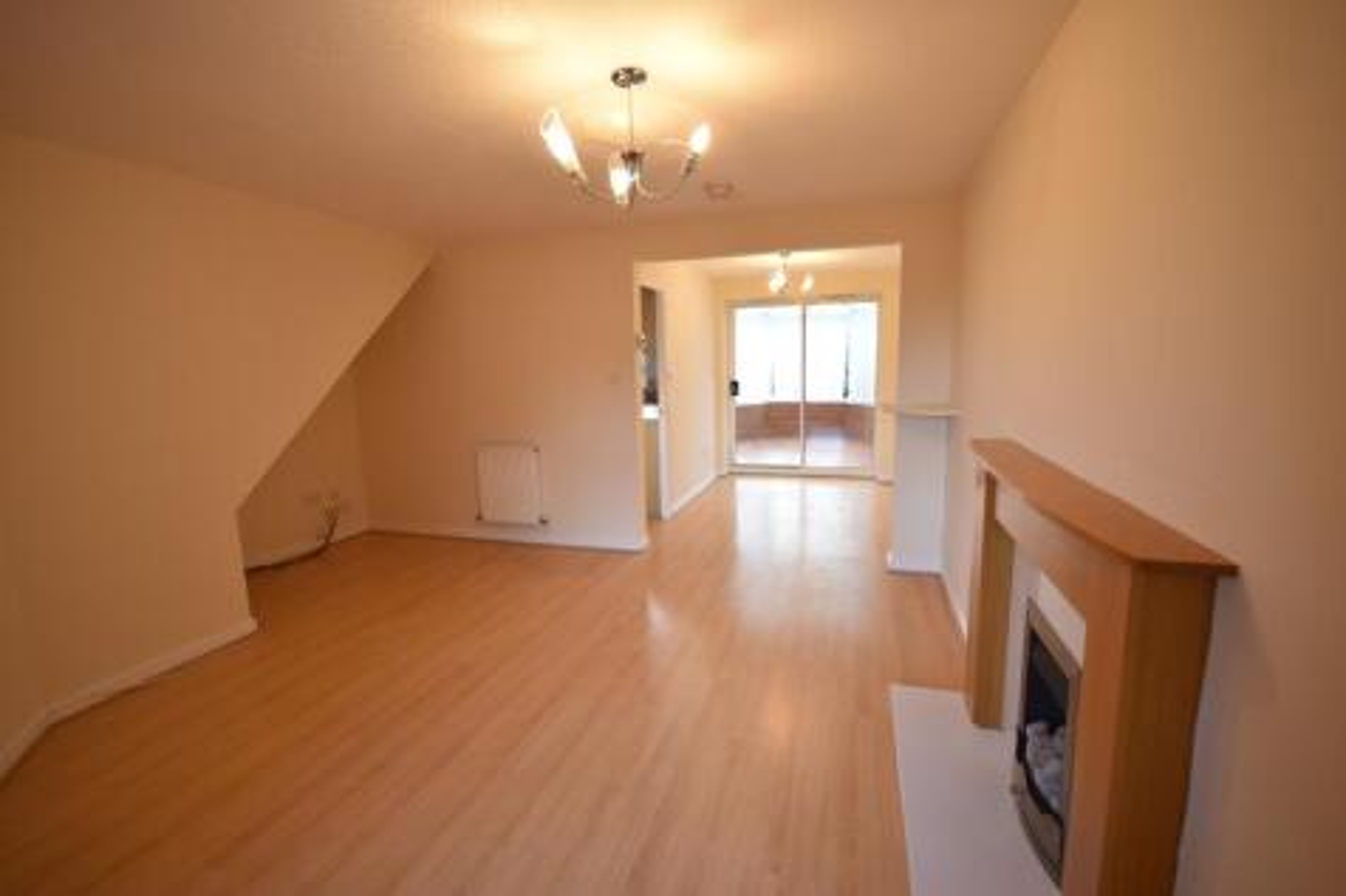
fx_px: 561
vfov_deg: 77.3
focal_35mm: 15
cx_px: 673
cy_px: 448
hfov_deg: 100.4
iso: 160
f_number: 4
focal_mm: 10
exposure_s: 1/20
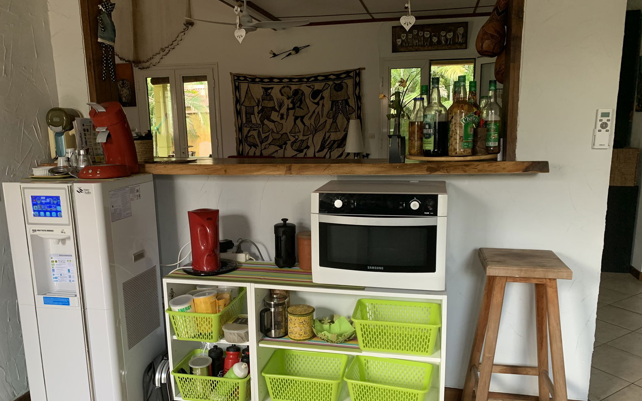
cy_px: 222
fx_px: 490
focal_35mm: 28
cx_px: 322
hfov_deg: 66.5
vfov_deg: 44.5
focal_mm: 4.25
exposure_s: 1/60
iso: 160
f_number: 1.8
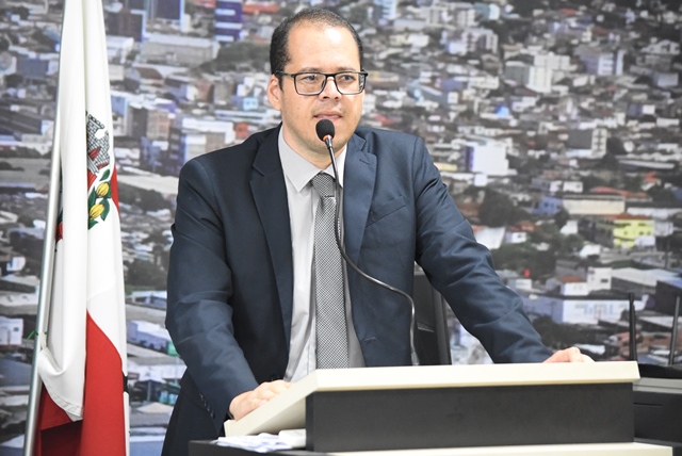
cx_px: 341
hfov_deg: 13.9
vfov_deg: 9.4
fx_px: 2787
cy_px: 228
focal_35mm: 147
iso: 4000
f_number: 4.5
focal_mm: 98
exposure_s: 1/40
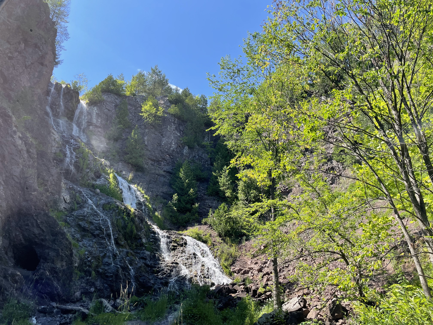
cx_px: 216
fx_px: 325
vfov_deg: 53.1
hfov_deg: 67.3
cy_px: 162
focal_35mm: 26
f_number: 1.6
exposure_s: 1/1335
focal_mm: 4.2
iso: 32
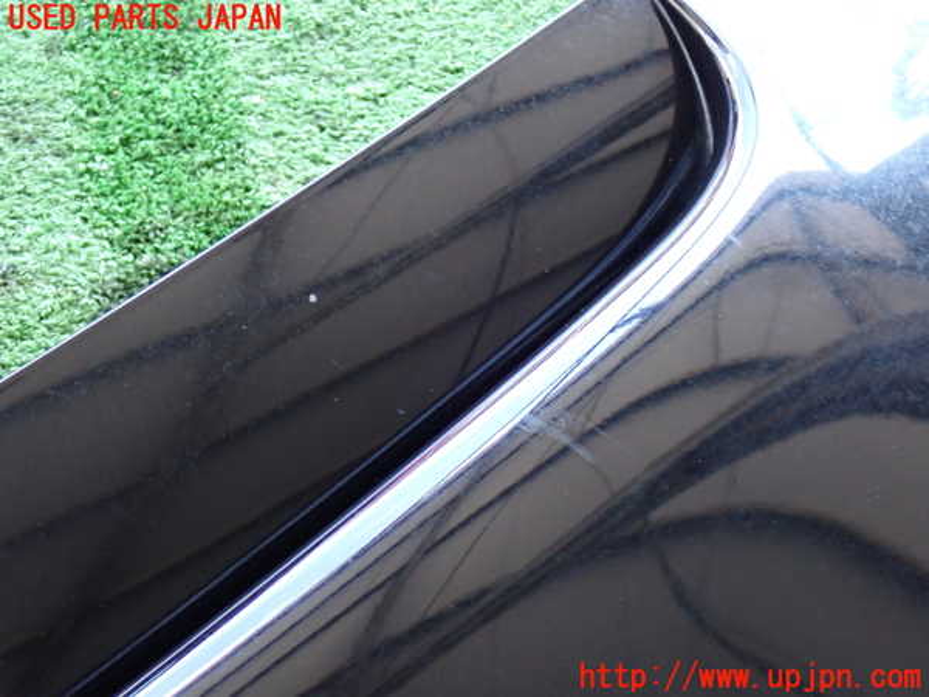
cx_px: 464
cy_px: 348
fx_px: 1557
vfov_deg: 25.2
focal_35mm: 58
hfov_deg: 33.2
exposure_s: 1/60
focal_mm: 10.35
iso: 800
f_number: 3.5
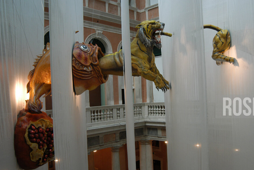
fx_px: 233
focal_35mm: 33
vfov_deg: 40.0
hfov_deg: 56.8
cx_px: 152
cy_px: 89
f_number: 6.3
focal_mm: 18
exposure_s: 1/50
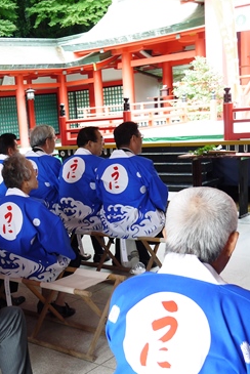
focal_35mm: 51
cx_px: -1
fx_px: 530
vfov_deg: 38.7
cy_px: 222
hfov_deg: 25.2
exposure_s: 1/60
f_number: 4
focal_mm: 14
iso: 200
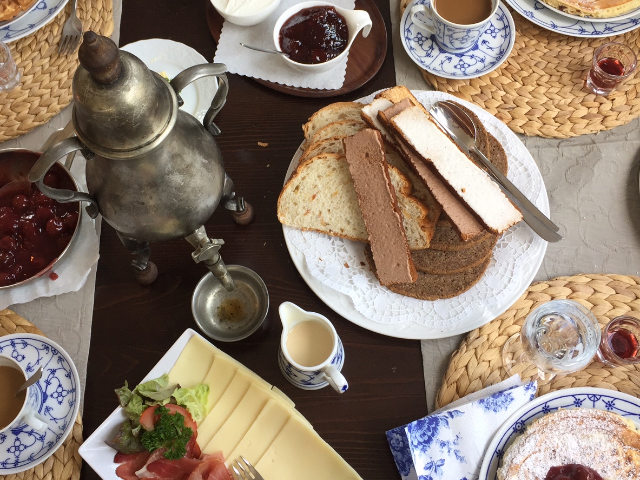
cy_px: 199
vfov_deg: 35.9
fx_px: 739
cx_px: 307
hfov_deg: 46.8
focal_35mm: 40
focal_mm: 4.15
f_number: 2.2
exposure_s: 1/50
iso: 40
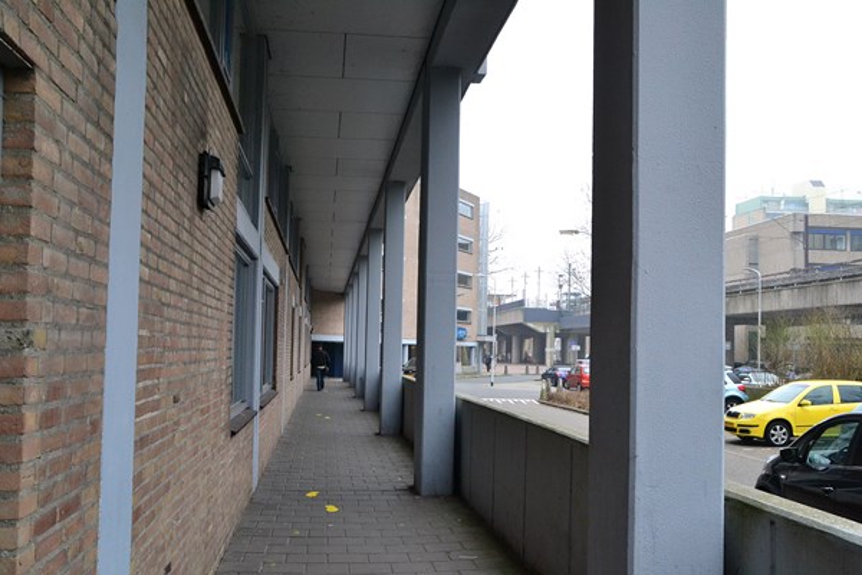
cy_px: 288
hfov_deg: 51.3
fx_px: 898
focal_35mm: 38
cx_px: 431
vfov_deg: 35.5
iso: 1600
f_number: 10
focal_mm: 25
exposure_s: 1/400
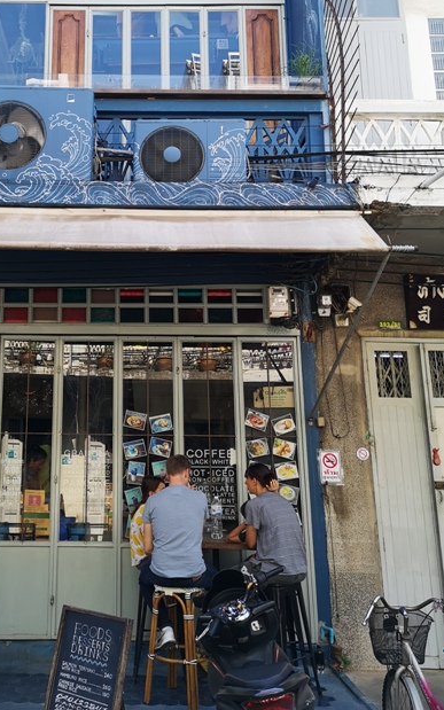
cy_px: 288
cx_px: 108
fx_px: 716
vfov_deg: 52.4
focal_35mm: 37
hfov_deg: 33.7
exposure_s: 1/380
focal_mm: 3.95
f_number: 1.8
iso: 50
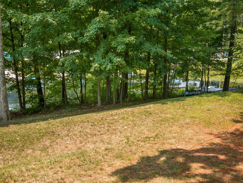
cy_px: 92
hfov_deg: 51.3
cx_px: 122
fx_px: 253
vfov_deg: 39.7
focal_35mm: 36
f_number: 5.6
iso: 200
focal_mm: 18
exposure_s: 1/200
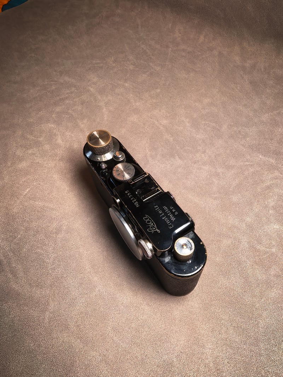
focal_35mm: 24
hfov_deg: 56.8
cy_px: 188
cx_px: 142
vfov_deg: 71.6
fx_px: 262
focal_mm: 1.95
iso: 160
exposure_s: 1/100
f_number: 2.2
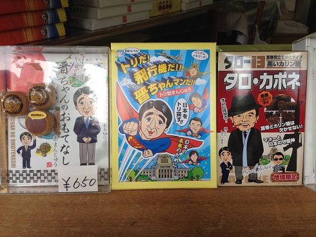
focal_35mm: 33
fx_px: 301
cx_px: 158
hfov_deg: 55.3
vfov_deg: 43.0
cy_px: 118
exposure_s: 1/229
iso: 50
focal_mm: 4.12
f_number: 2.4
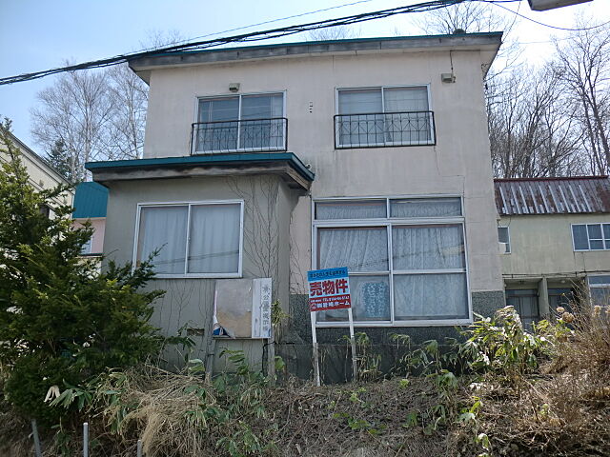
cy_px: 228
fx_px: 617
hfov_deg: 52.6
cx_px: 305
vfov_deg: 40.7
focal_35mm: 35
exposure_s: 1/800
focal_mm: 6.3
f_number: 3.1
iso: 64
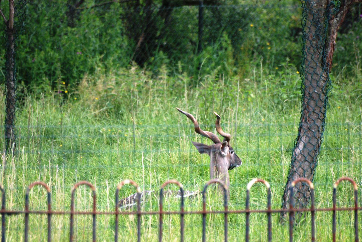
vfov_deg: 3.1
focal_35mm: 450
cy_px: 121
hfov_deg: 4.6
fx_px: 4530
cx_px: 181
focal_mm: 300
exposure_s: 1/320
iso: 400
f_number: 5.6
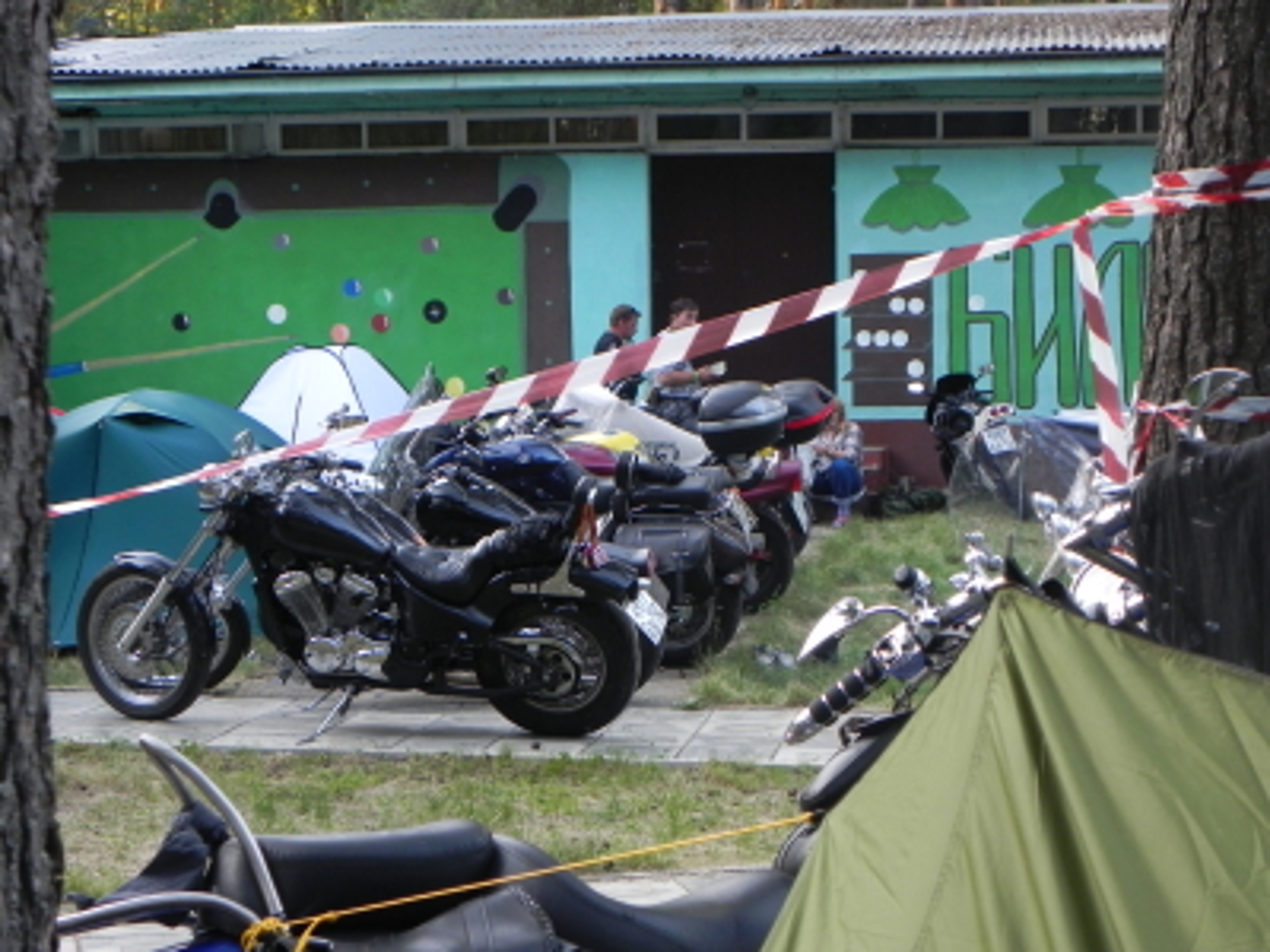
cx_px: 635
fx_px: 2752
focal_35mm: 75
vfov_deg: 19.6
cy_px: 476
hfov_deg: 26.0
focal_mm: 13.4
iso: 249
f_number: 4
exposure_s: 1/30
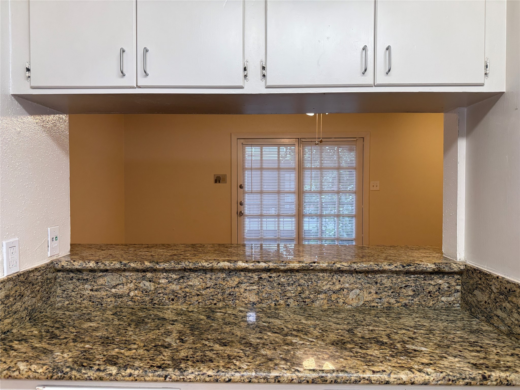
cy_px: 195
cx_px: 260
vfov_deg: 56.8
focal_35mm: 24
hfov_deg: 71.6
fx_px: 361
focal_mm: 6.76
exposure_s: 1/120
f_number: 1.78
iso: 200
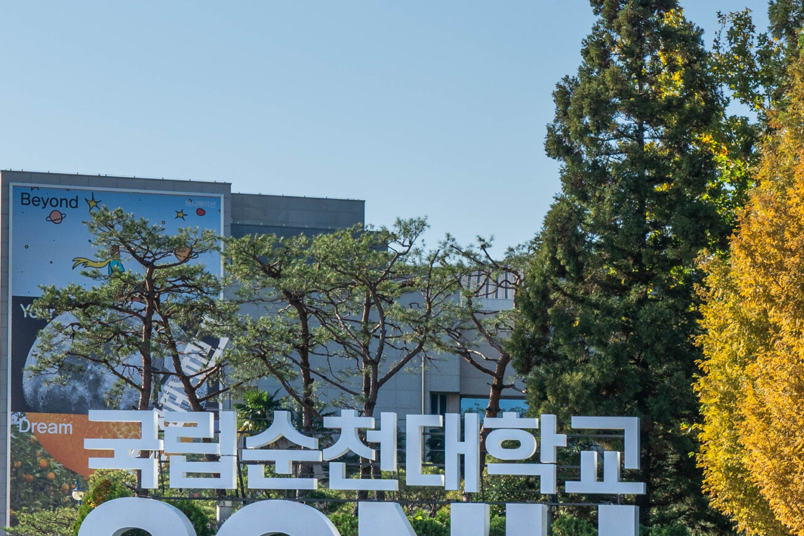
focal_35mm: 147
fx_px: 3283
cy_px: 298
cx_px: 601
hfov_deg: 13.9
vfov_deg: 9.3
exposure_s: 1/400
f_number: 9
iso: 100
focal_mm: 50
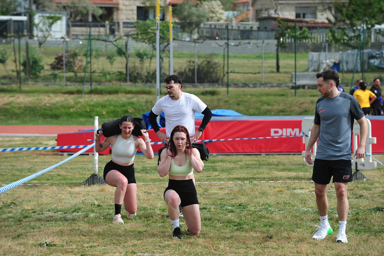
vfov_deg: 6.9
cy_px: 128
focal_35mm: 200
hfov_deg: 10.3
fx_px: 2132
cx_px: 192
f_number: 7.1
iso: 320
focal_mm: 200
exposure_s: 1/800
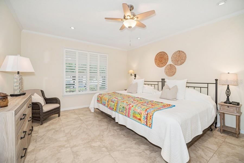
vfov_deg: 77.4
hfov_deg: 100.4
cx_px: 122
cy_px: 82
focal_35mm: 15
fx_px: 102
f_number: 8
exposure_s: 1/20
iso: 200
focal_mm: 15
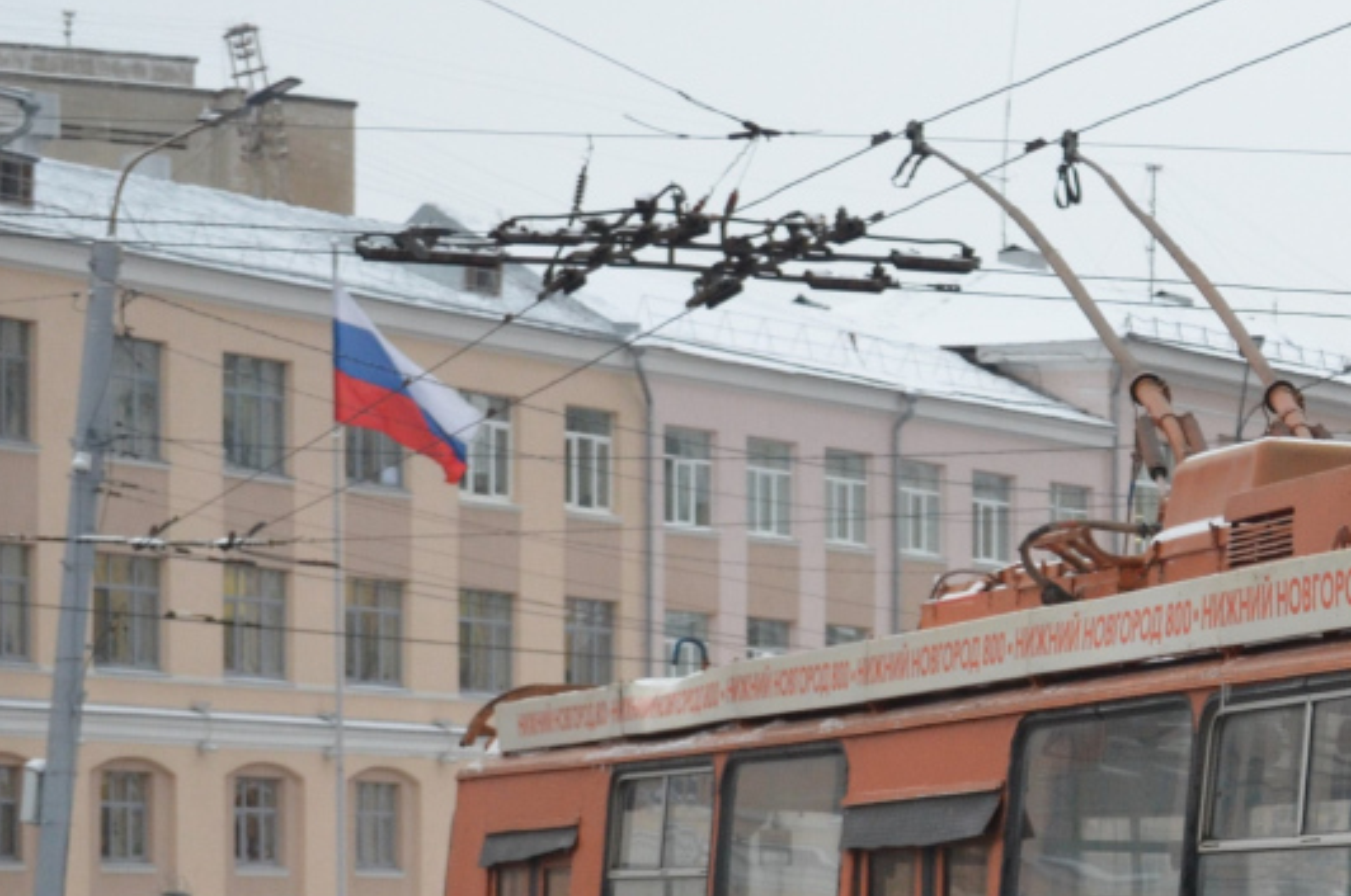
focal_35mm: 128
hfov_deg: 15.5
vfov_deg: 10.5
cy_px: 963
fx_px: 4805
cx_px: 1559
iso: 1000
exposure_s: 1/500
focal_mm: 35
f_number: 5
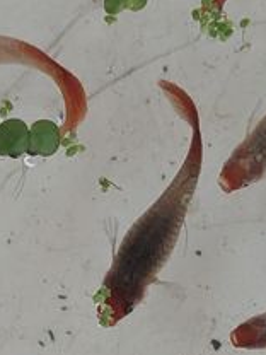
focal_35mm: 231
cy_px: 469
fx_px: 2367
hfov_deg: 6.4
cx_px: 352
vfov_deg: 8.4
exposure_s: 1/216
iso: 163
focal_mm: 6.81
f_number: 1.85
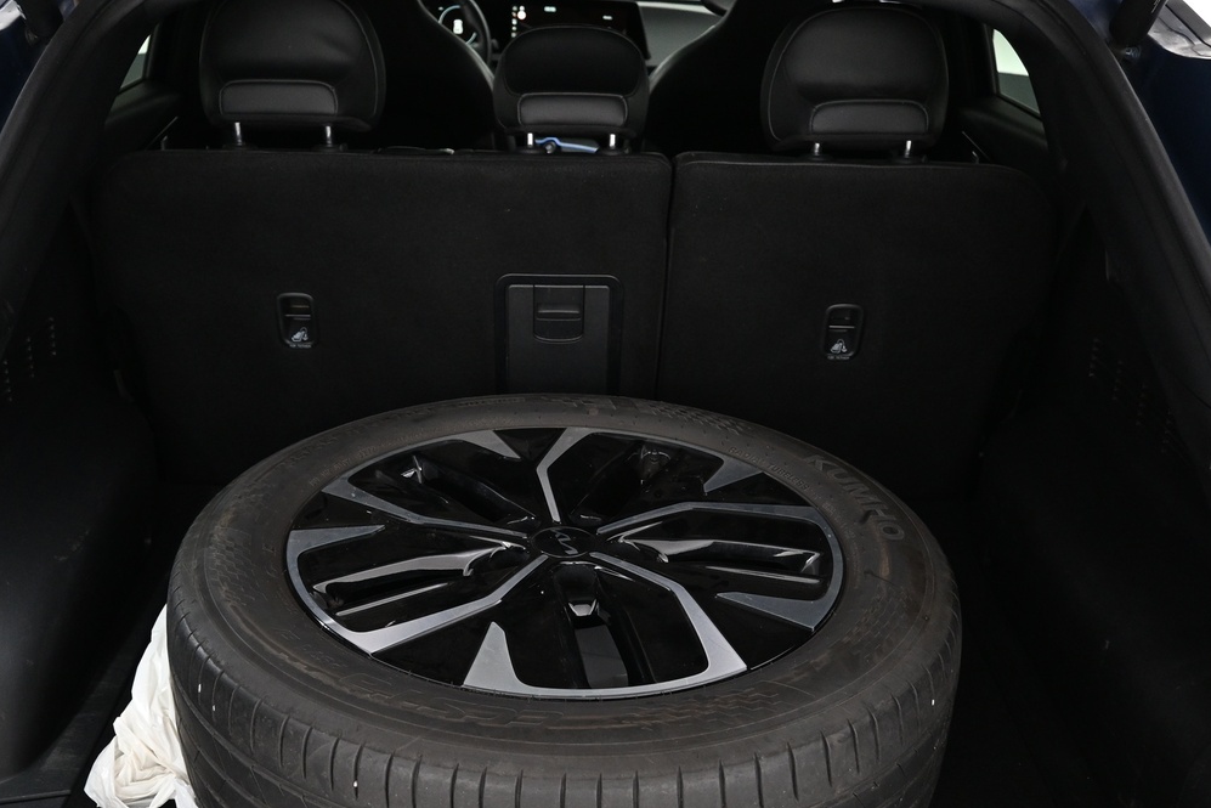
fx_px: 1312
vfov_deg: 33.9
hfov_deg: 49.4
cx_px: 536
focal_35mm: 39
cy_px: 538
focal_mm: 16
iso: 900
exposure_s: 1/25
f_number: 3.5
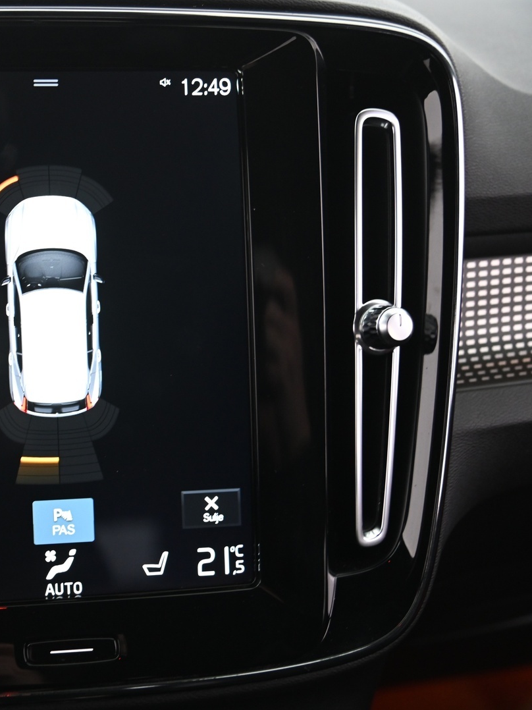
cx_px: 10
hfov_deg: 25.4
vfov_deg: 34.9
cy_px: 355
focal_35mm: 55
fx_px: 1127
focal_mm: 38
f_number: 4
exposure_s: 1/15
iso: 2000
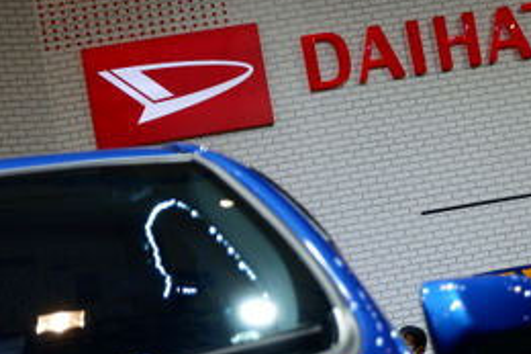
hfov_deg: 16.9
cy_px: 264
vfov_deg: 11.4
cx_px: 423
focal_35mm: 120
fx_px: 1769
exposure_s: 1/80
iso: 200
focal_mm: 43.4
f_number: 5.6
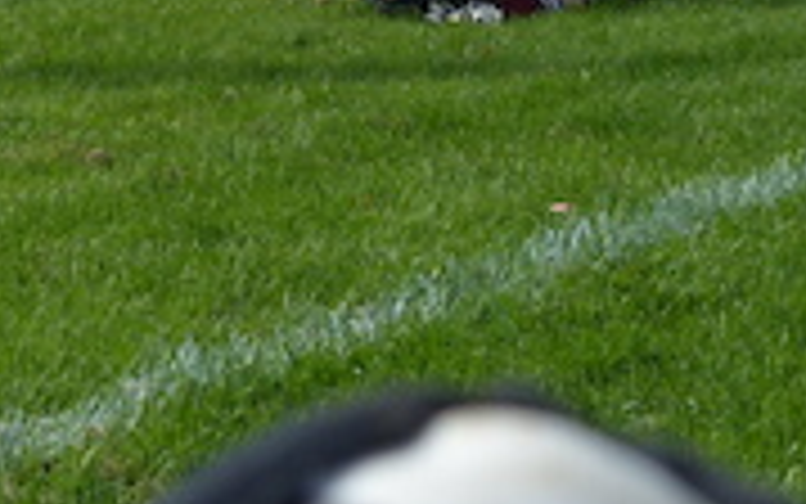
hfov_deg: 12.8
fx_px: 3604
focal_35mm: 164
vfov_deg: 7.8
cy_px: -382
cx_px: 313
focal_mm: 9.4
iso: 160
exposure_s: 1/500
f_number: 2.8
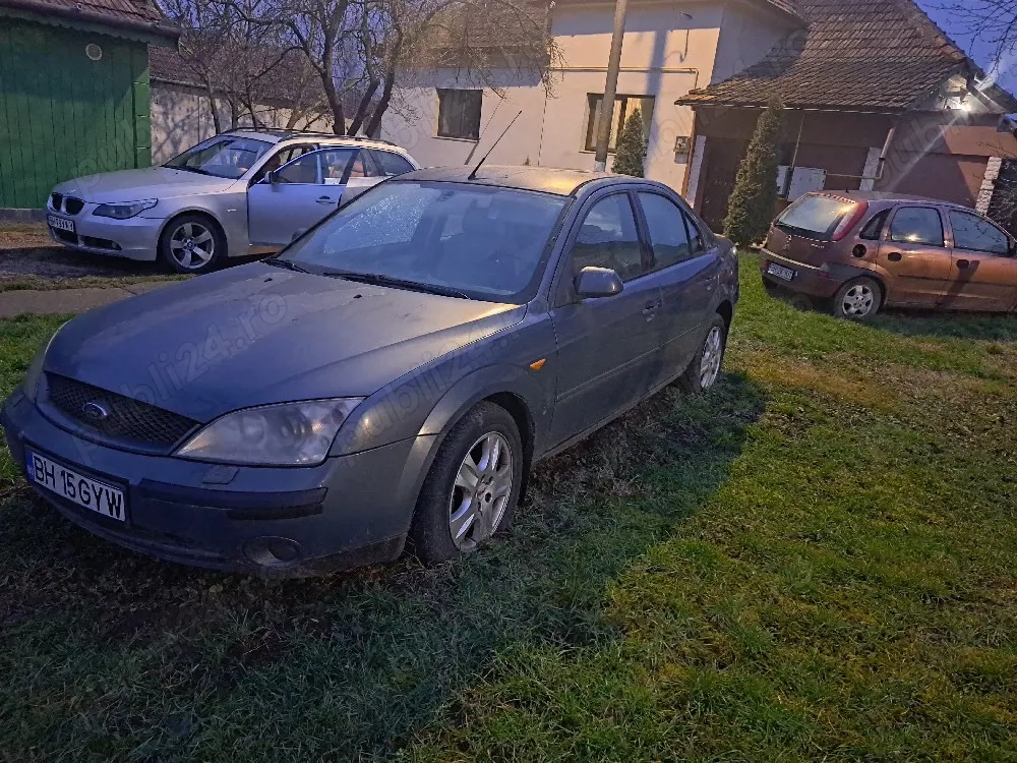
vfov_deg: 56.8
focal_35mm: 24
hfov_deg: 71.6
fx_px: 705
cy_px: 382
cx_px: 508
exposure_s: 1/17
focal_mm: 5.23
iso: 1250
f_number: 1.8
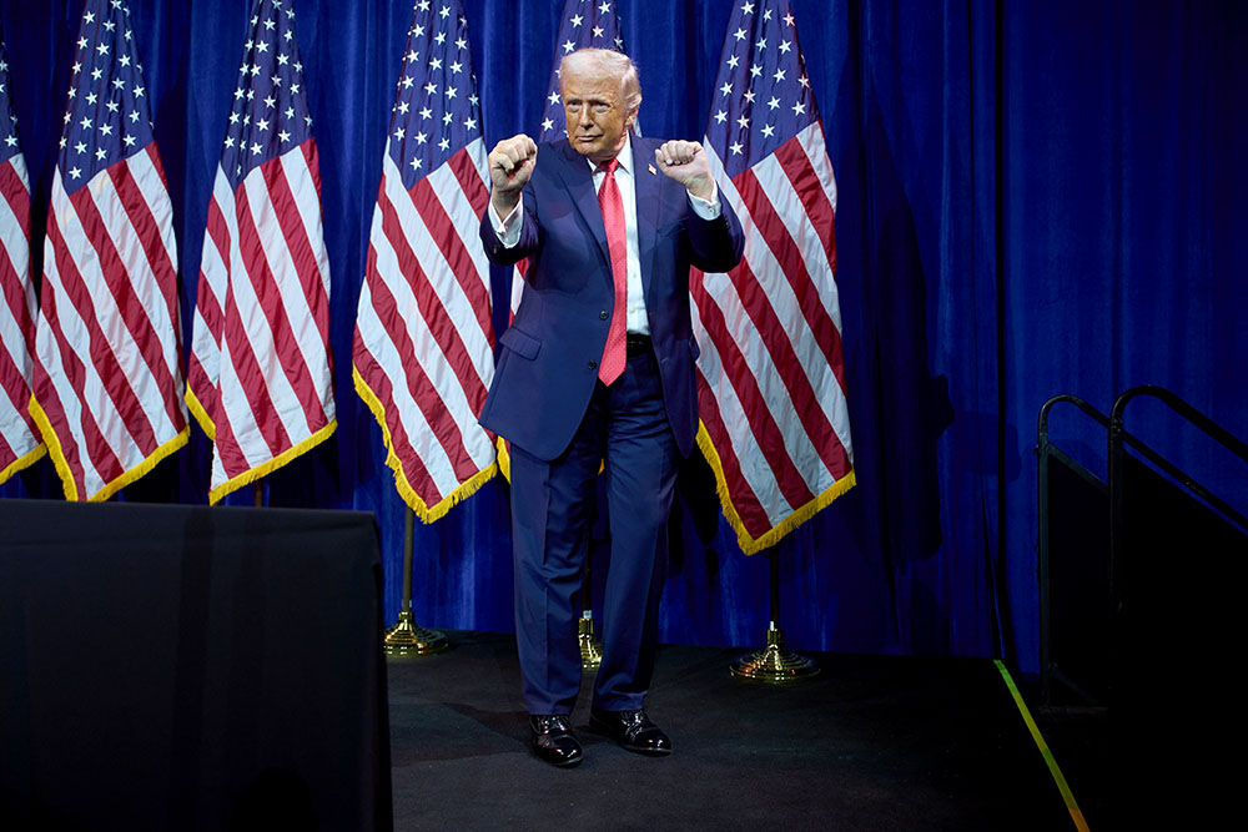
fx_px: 1109
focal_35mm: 32
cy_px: 416
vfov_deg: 41.1
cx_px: 624
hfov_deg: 58.7
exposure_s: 1/250
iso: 1000
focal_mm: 32
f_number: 2.8
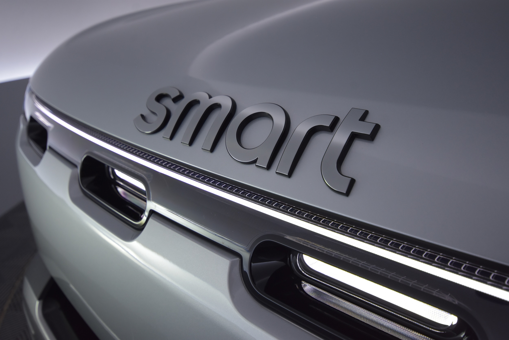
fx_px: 424
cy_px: 170
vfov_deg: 43.7
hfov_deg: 61.9
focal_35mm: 30
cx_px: 254
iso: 800
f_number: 5.6
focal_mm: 20
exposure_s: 1/100
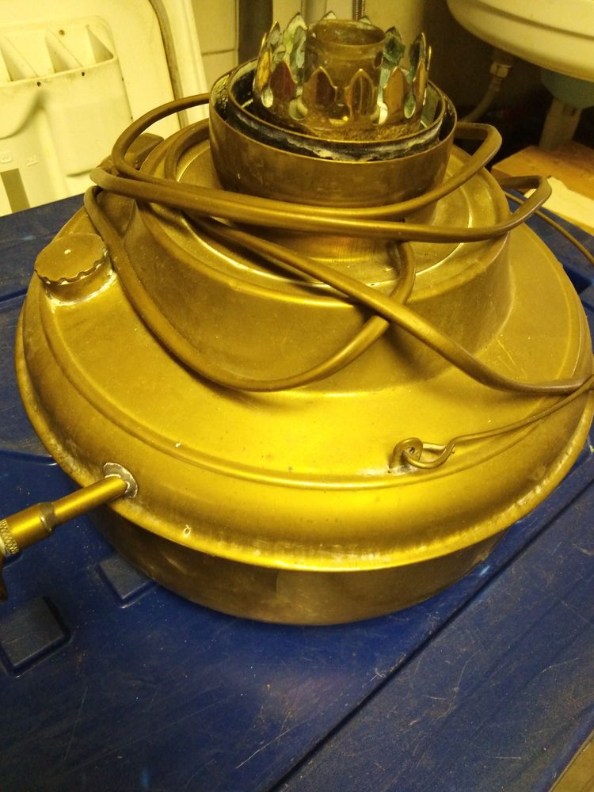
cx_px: 297
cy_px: 396
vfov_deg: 67.3
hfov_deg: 53.1
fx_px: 595
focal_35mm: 26
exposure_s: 1/20
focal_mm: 3.46
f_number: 2.2
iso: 534
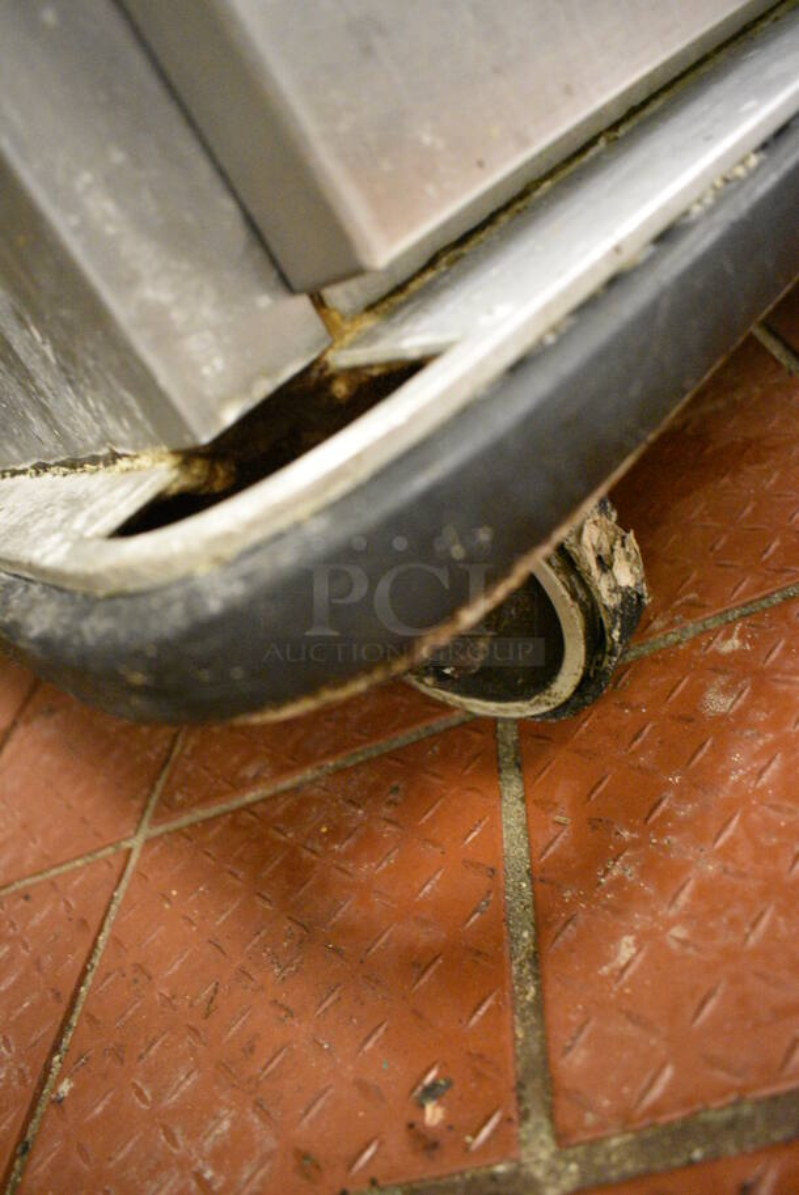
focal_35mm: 27
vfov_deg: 67.3
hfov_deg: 48.0
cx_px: 400
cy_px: 598
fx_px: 897
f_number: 3.5
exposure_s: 1/125
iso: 8000
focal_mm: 18
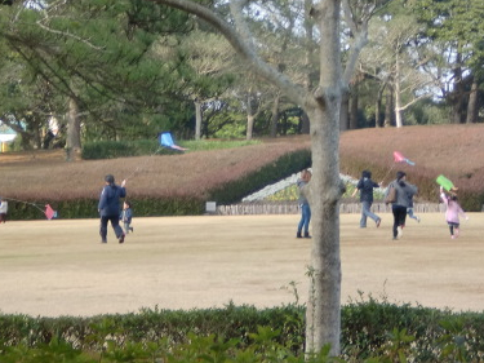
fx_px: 2530
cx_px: 252
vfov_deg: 8.2
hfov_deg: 10.9
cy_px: 115
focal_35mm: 181
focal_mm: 18.9
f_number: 5.9
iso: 64
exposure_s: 1/100
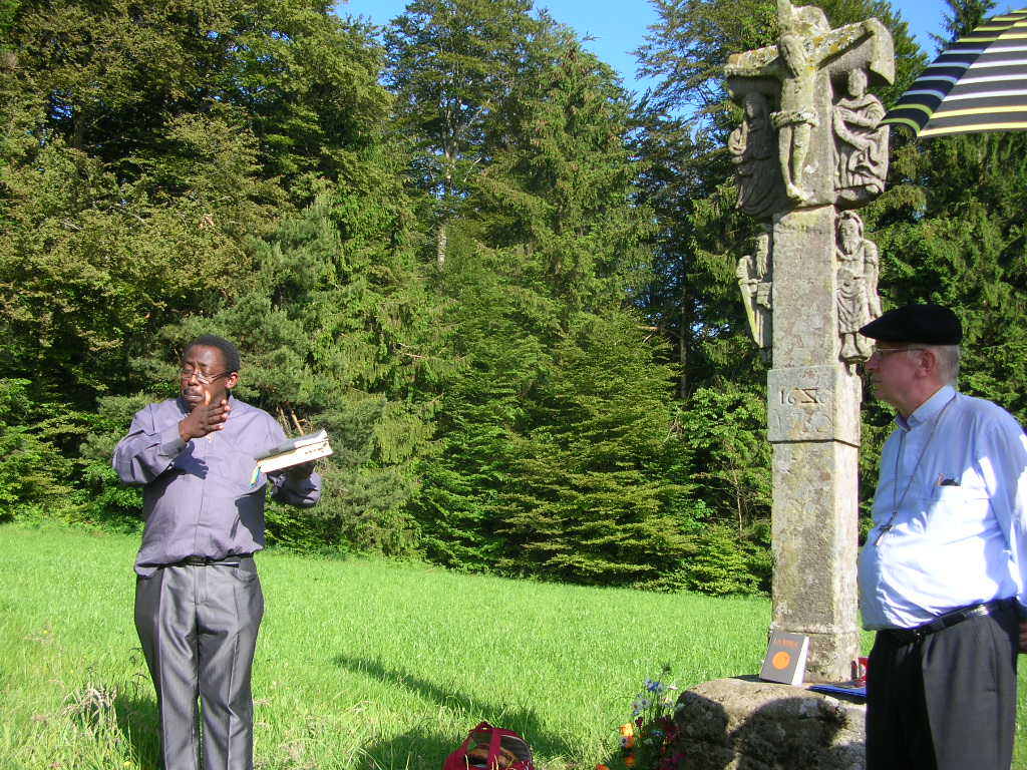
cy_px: 385
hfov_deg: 52.6
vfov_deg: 40.7
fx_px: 1038
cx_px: 514
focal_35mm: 35
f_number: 2.8
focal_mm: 5.8
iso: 50
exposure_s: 1/397
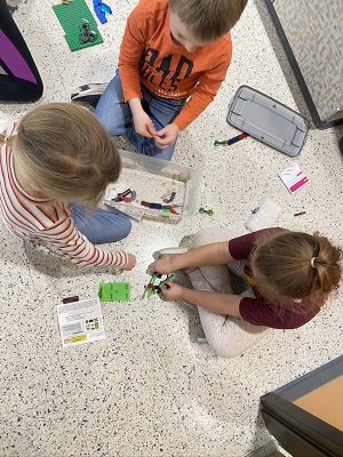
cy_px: 228
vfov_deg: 67.3
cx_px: 172
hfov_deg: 53.1
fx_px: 344
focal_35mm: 26
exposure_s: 1/60
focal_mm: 4.25
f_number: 1.8
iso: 160
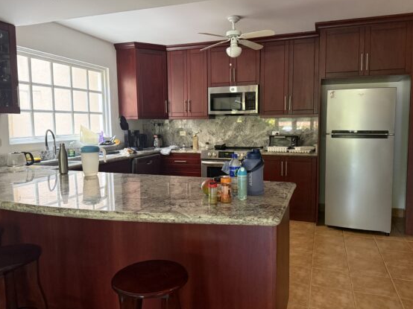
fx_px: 310
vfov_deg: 53.0
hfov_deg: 67.3
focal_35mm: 26
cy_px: 147
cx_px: 220
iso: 640
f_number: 1.78
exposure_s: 1/60
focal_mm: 6.76
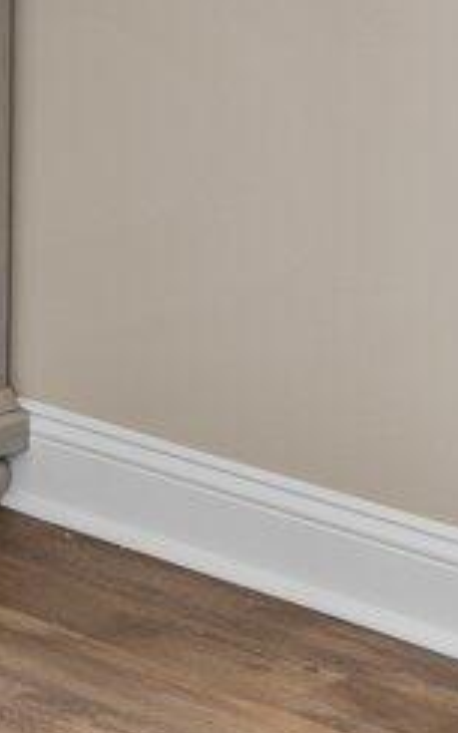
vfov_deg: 13.4
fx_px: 2898
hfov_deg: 8.2
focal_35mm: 145
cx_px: -674
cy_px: -462
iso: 320
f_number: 4
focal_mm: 17
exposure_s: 1/30
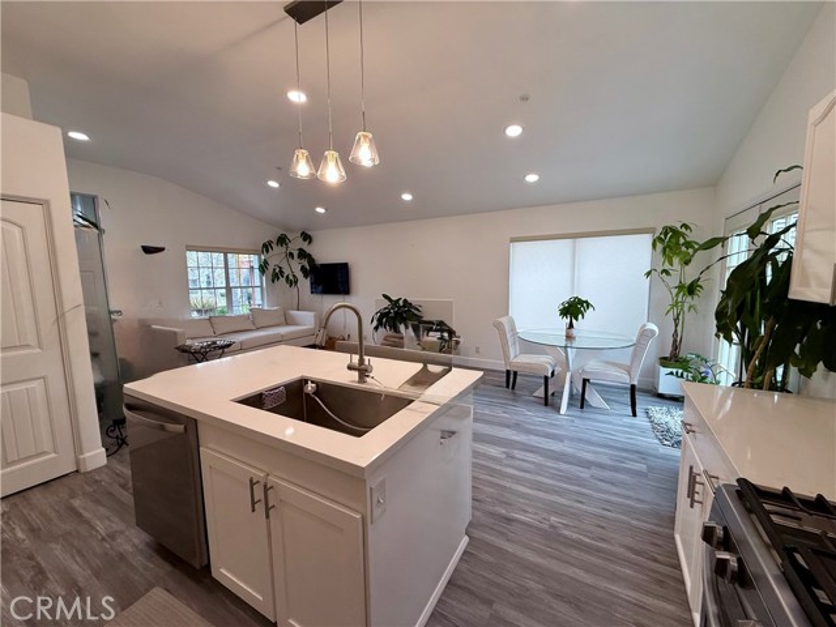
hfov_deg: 102.1
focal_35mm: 14
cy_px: 314
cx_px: 418
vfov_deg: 85.7
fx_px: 338
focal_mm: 2.22
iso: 125
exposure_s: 1/120
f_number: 2.2
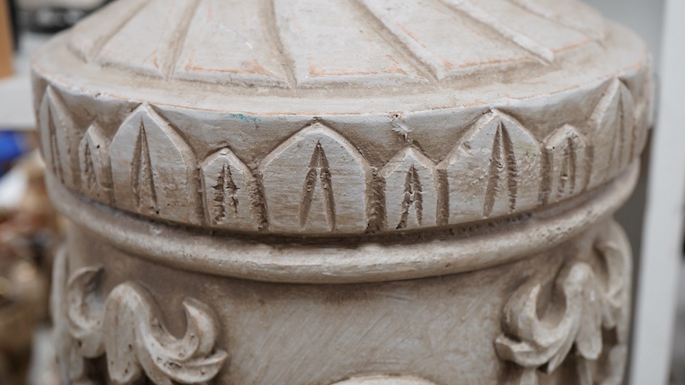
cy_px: 169
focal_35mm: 48
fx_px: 872
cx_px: 346
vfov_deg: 24.9
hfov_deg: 42.9
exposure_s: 1/125
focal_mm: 30
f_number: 8
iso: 1250
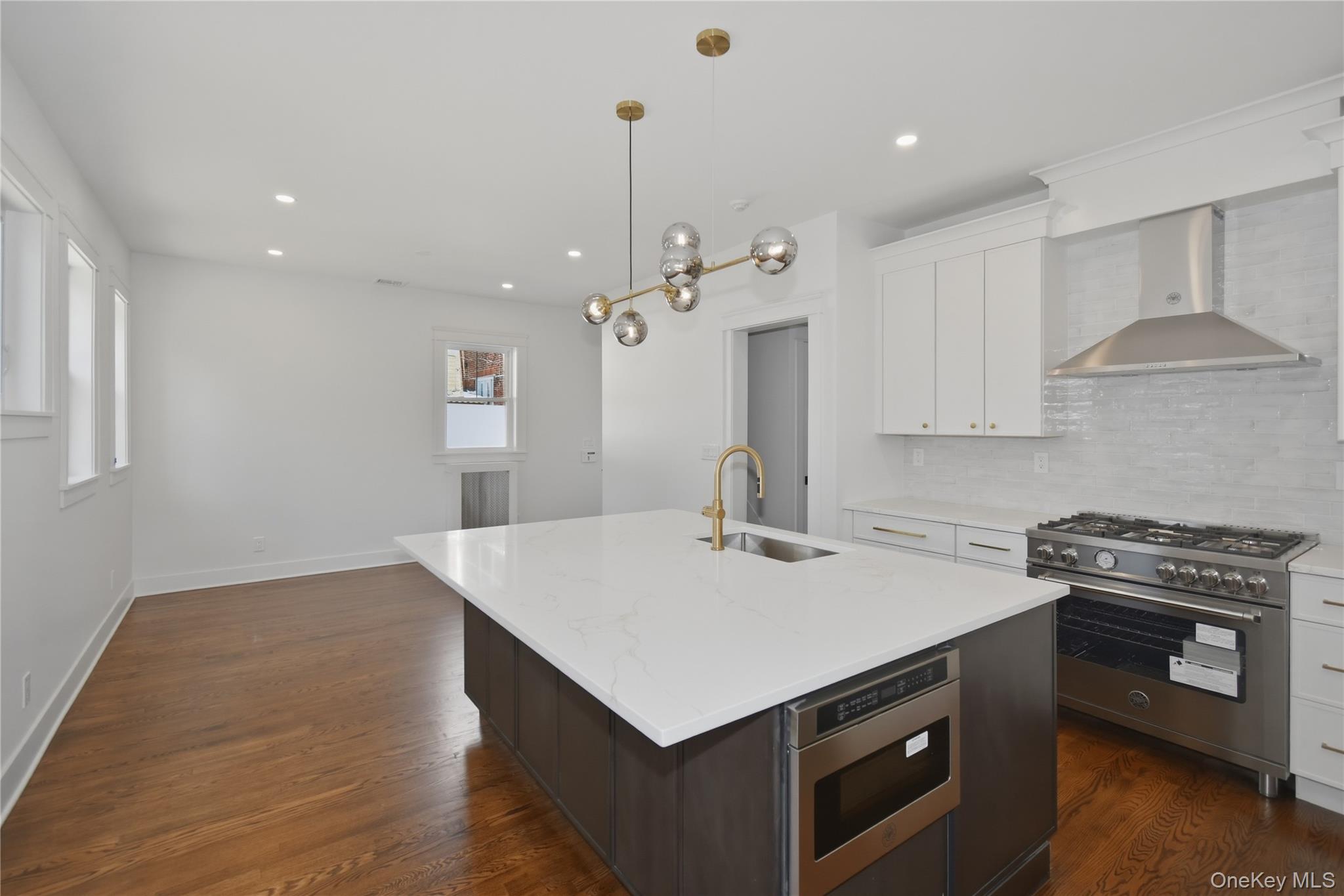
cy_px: 448
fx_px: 560
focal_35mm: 15
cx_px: 672
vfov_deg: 77.3
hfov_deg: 100.4
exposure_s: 1/100
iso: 200
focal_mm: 10
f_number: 5
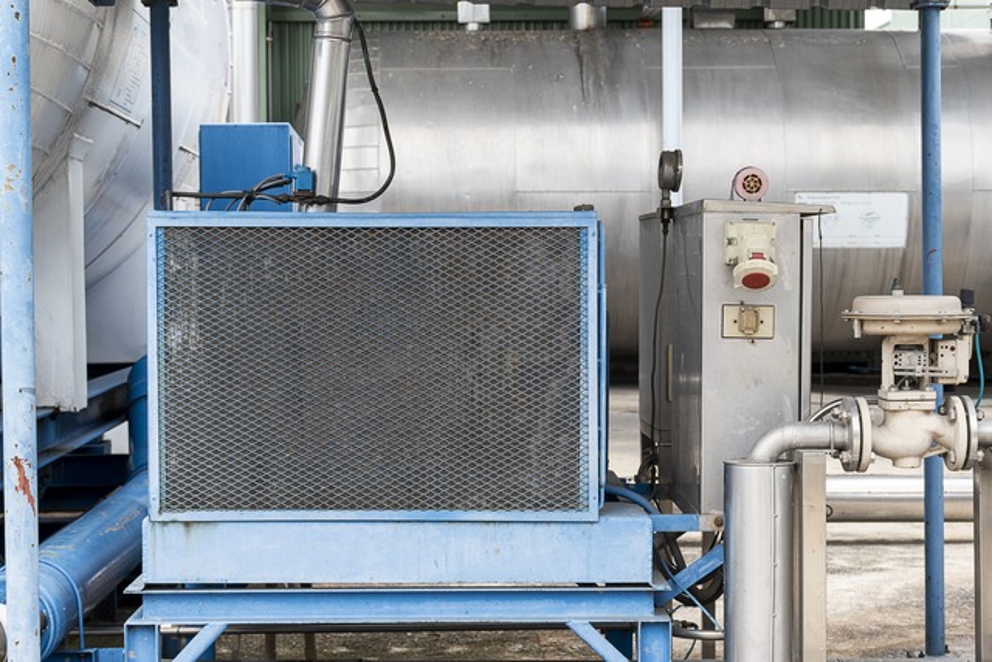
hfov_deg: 29.9
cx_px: 496
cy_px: 331
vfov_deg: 20.2
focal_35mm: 68
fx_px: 1860
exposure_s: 1/100
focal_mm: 45
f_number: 8
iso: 100
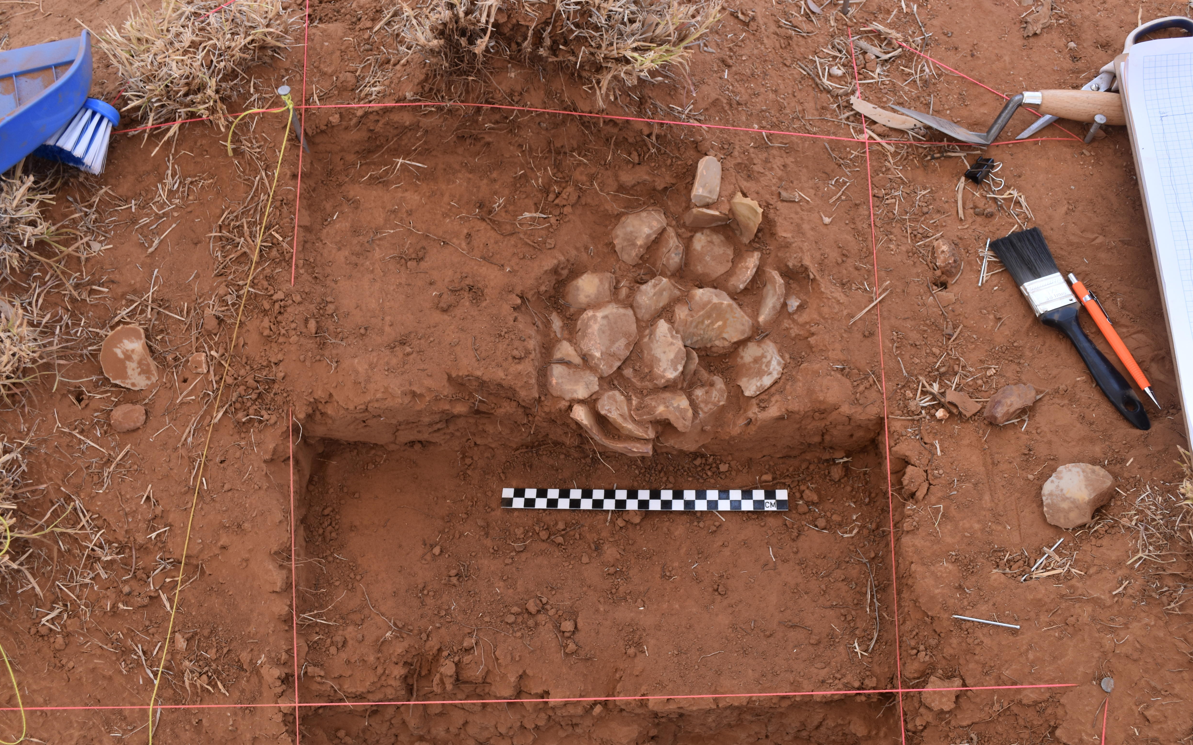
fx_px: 1203
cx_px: 600
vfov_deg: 34.4
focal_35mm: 37
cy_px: 380
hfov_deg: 52.7
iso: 200
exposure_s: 1/250
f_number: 6.3
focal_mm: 24
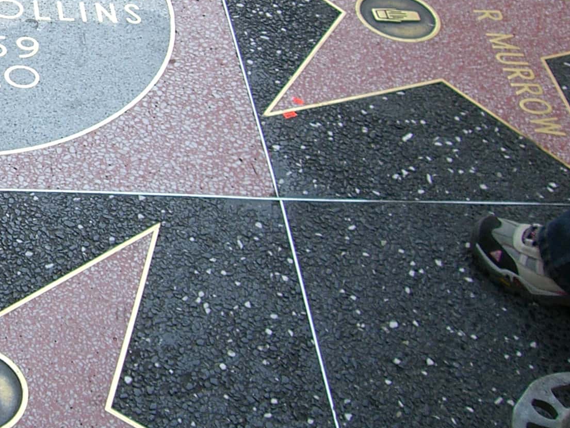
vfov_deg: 16.5
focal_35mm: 88
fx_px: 1449
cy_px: 18
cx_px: -58
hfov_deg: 21.1
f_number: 2.7
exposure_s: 1/250
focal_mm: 6.2
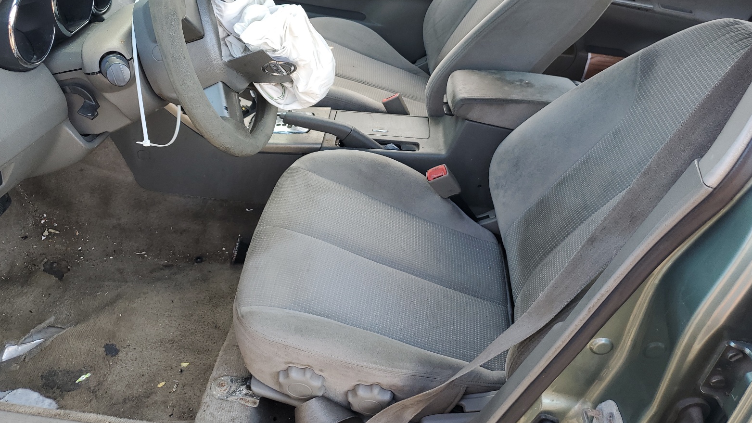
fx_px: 578
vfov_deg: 39.7
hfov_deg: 66.1
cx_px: 373
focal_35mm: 29
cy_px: 141
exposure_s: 1/233
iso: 50
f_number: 1.5
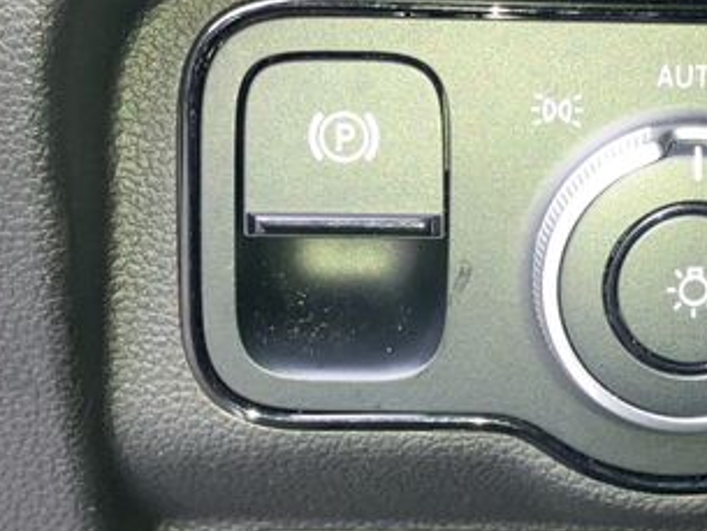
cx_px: 566
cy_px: 250
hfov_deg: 20.6
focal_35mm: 94
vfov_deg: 15.7
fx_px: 1921
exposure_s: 1/16
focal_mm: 3.99
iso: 80
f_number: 1.8
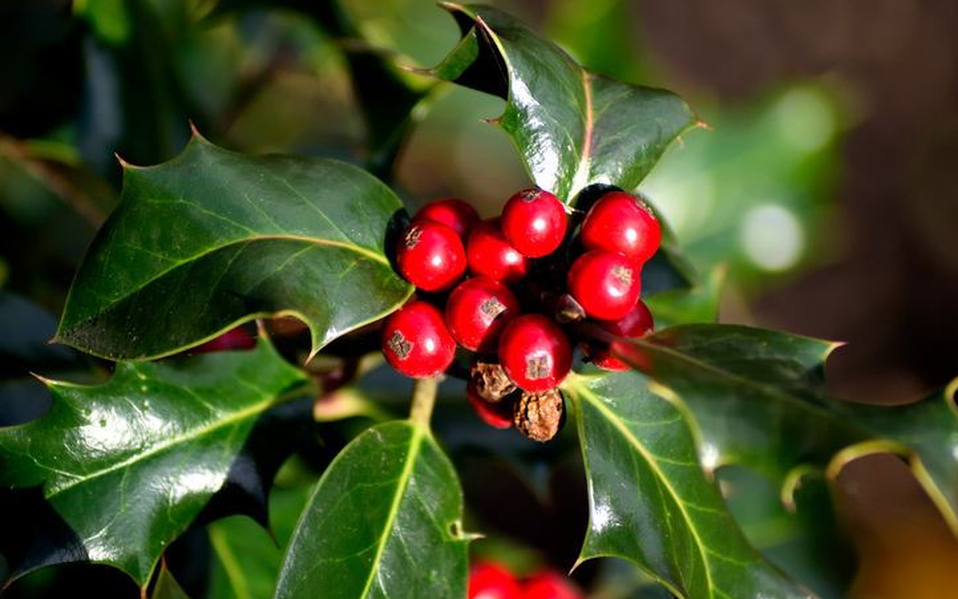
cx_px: 480
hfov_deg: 6.8
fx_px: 8017
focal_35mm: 307
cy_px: 294
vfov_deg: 4.3
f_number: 4.8
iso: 720
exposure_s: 1/1000
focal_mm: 200
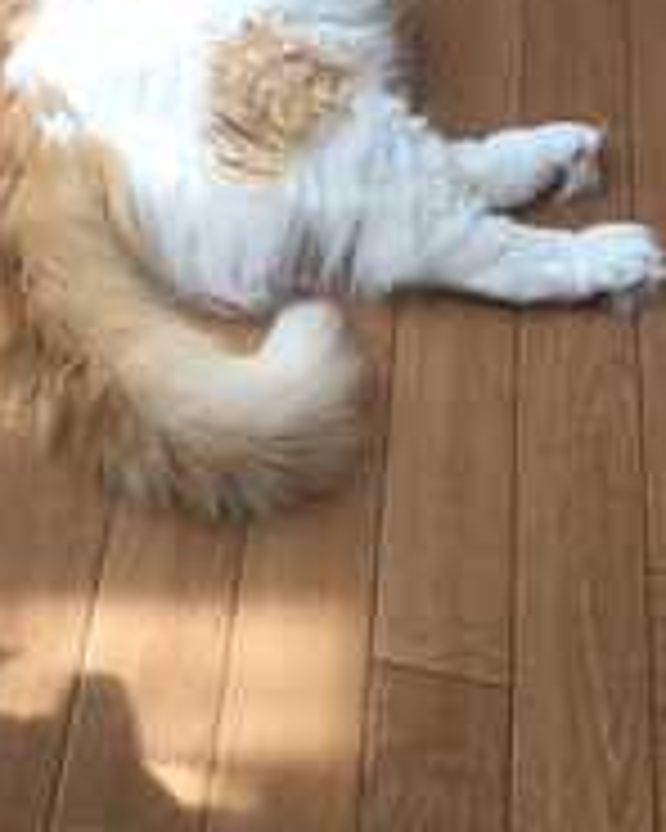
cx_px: 126
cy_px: 94
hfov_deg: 21.0
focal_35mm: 72
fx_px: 1774
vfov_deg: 25.6
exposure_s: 1/120
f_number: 2.4
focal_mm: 3.3
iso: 40
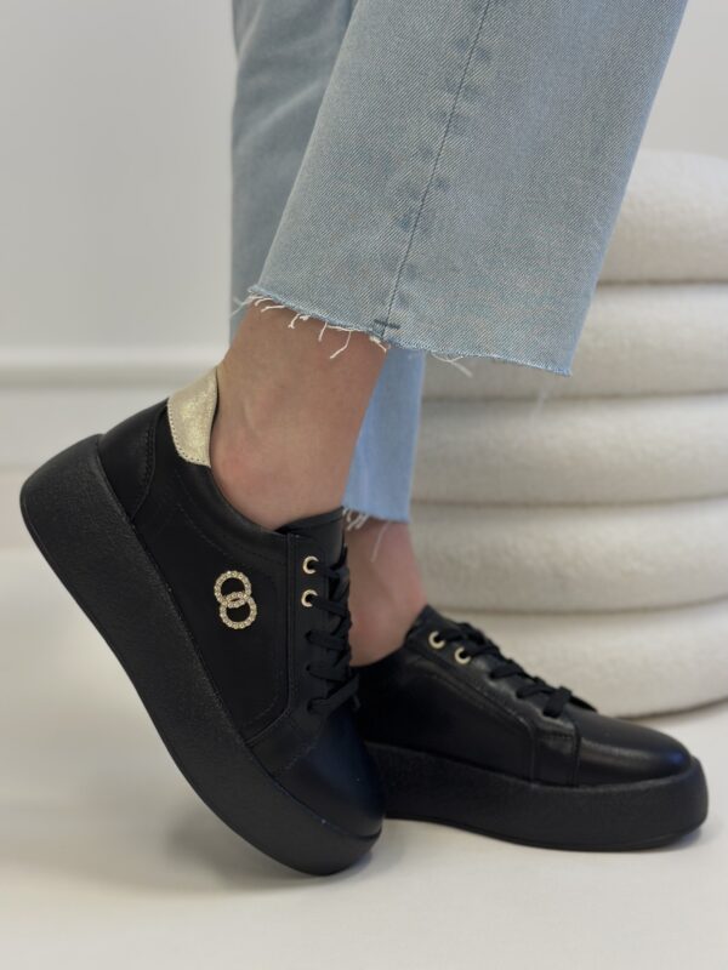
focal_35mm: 48
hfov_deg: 30.3
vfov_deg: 39.7
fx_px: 1346
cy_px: 485
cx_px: 364
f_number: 1.78
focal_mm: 6.86
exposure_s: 1/100
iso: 160
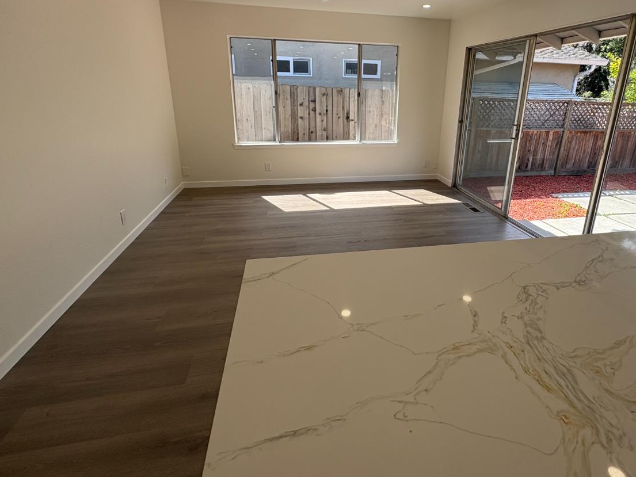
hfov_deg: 84.2
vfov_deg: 68.0
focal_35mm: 19
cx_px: 361
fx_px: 349
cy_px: 190
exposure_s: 1/327
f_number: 2.2
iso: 64
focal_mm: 2.22
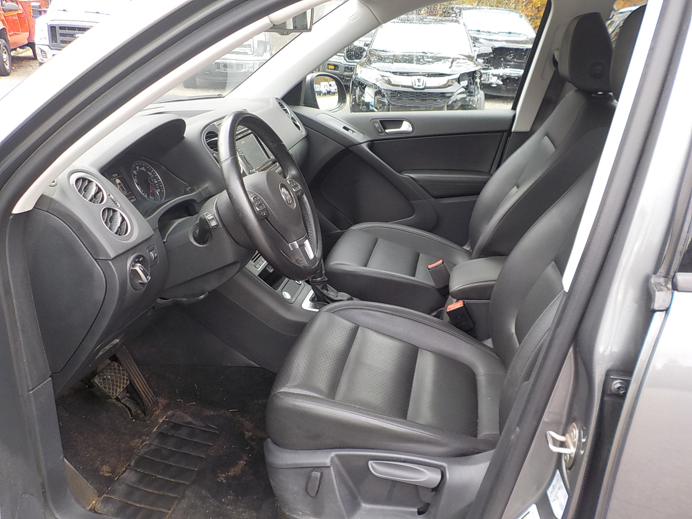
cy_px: 260
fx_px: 600
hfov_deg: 60.0
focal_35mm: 30
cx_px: 346
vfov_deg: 46.8
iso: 125
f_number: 3.3
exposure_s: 1/40
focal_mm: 4.1
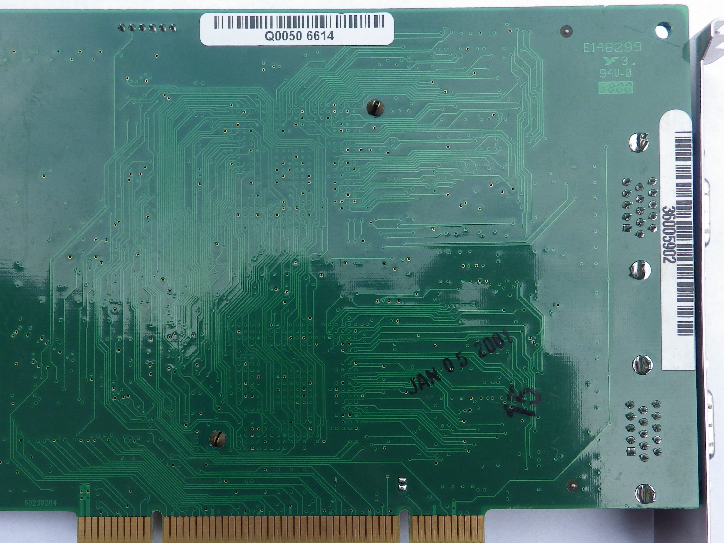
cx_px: 287
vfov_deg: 46.1
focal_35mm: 30
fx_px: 627
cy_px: 359
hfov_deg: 59.4
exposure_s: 1/500
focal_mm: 4
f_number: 3.1
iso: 100
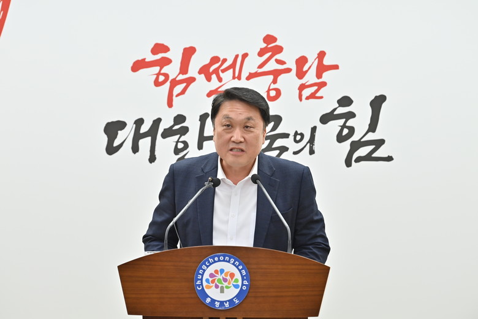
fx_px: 2456
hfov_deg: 11.1
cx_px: 239
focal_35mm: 185
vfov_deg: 7.4
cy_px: 160
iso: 800
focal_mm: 185
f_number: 5
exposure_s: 1/250
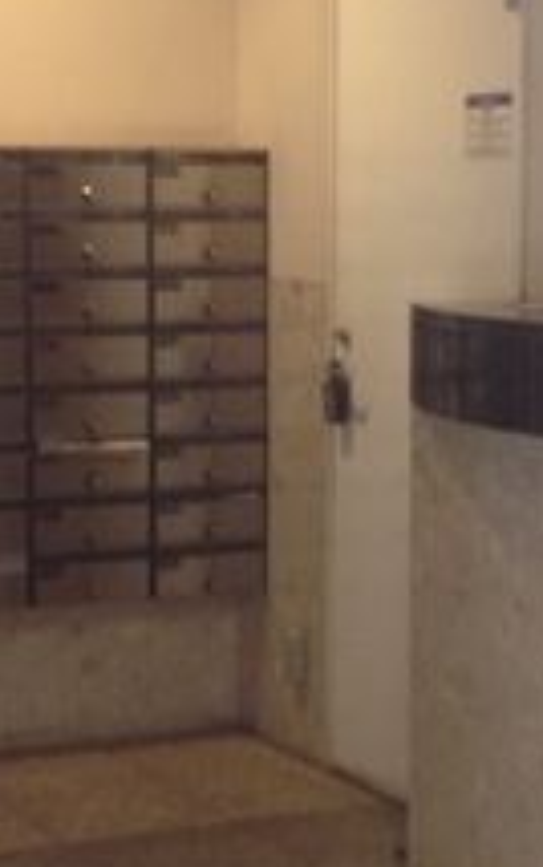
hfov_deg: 11.8
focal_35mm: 111
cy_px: 466
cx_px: 308
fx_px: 2625
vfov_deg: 18.8
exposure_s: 1/20
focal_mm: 4.28
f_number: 2.4
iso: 200
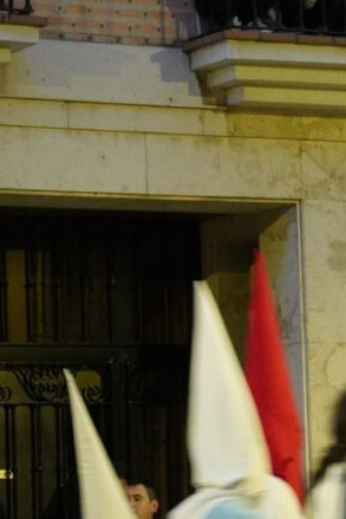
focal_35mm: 216
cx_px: 325
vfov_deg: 9.5
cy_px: 128
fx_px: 3116
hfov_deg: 6.3
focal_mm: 55
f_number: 4.5
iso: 6400
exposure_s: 1/15
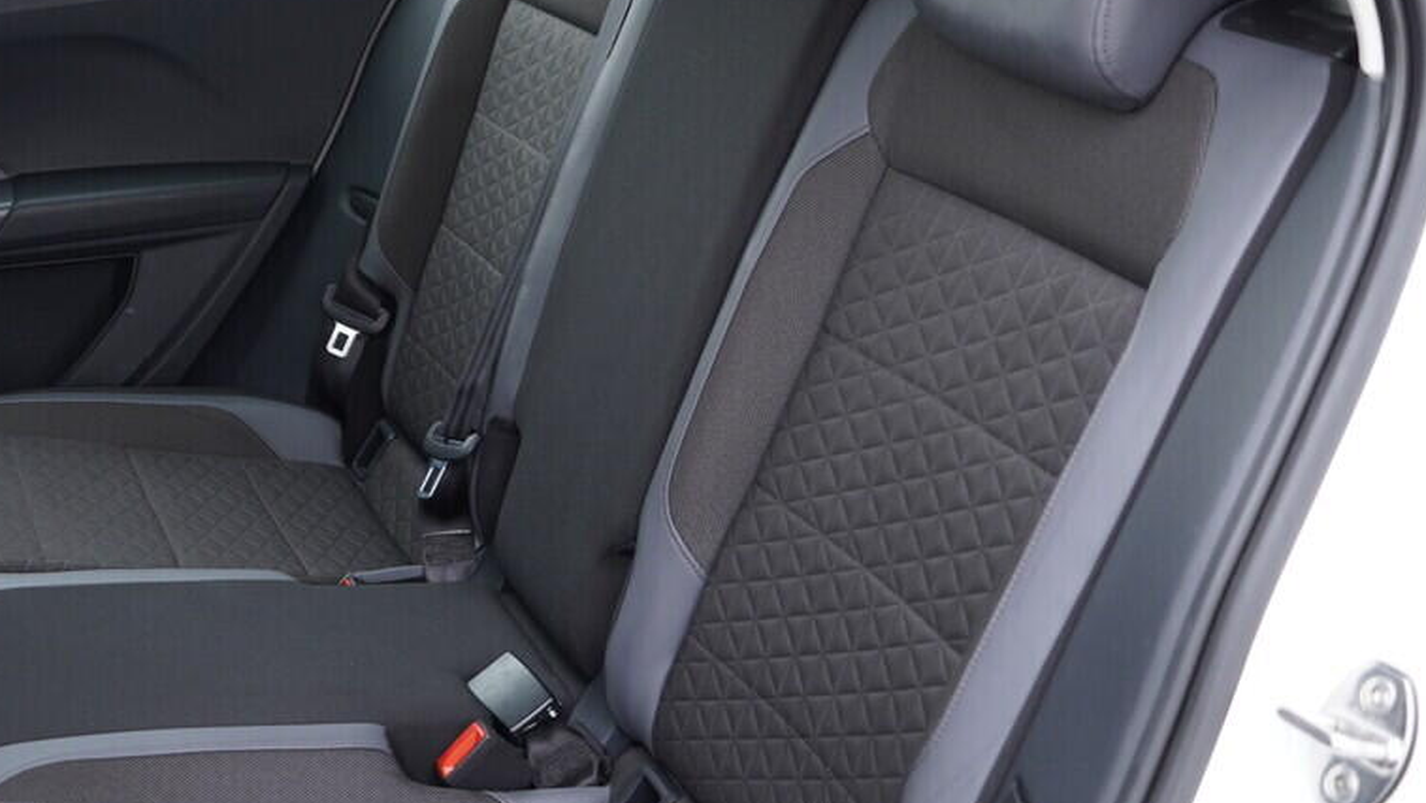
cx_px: 486
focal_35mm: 51
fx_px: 1929
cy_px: 314
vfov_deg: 23.5
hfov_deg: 40.1
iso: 250
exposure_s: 1/40
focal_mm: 24
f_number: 2.8
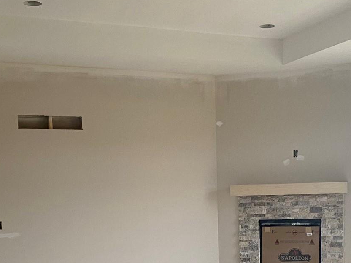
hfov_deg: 30.2
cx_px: 217
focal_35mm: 64
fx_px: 649
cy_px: 271
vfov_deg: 22.0
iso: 125
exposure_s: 1/71
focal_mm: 4.25
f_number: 1.8
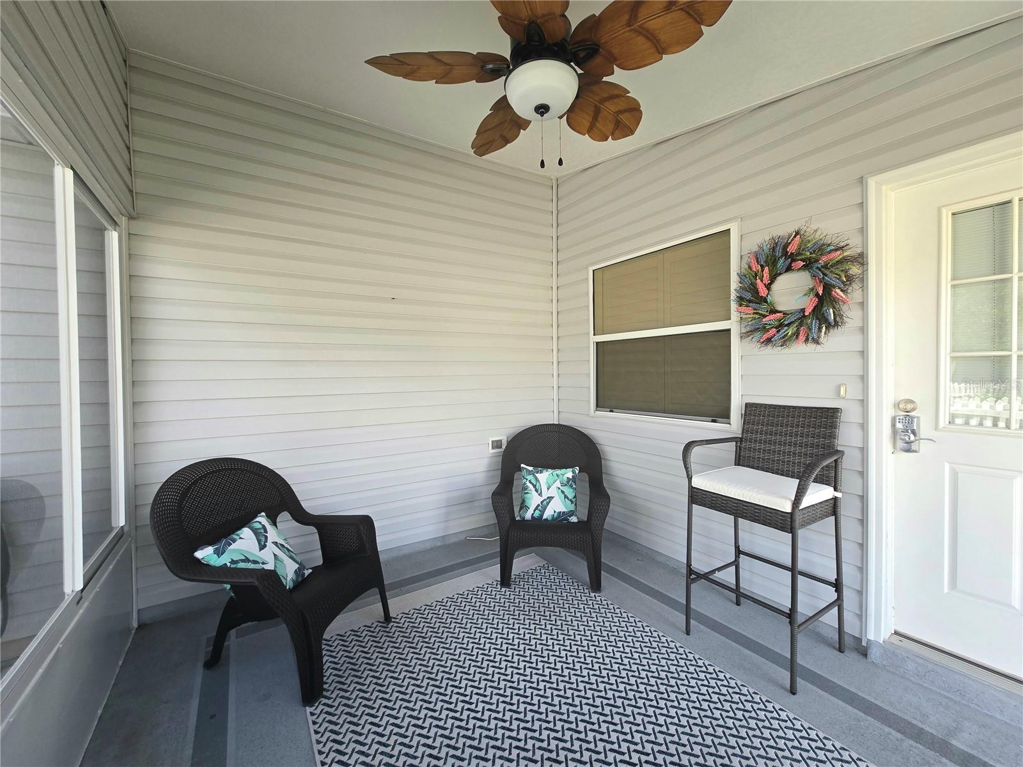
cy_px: 384
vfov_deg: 89.9
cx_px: 512
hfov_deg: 106.2
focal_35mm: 13
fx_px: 384
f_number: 2.2
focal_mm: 2.2
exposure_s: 1/145
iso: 50
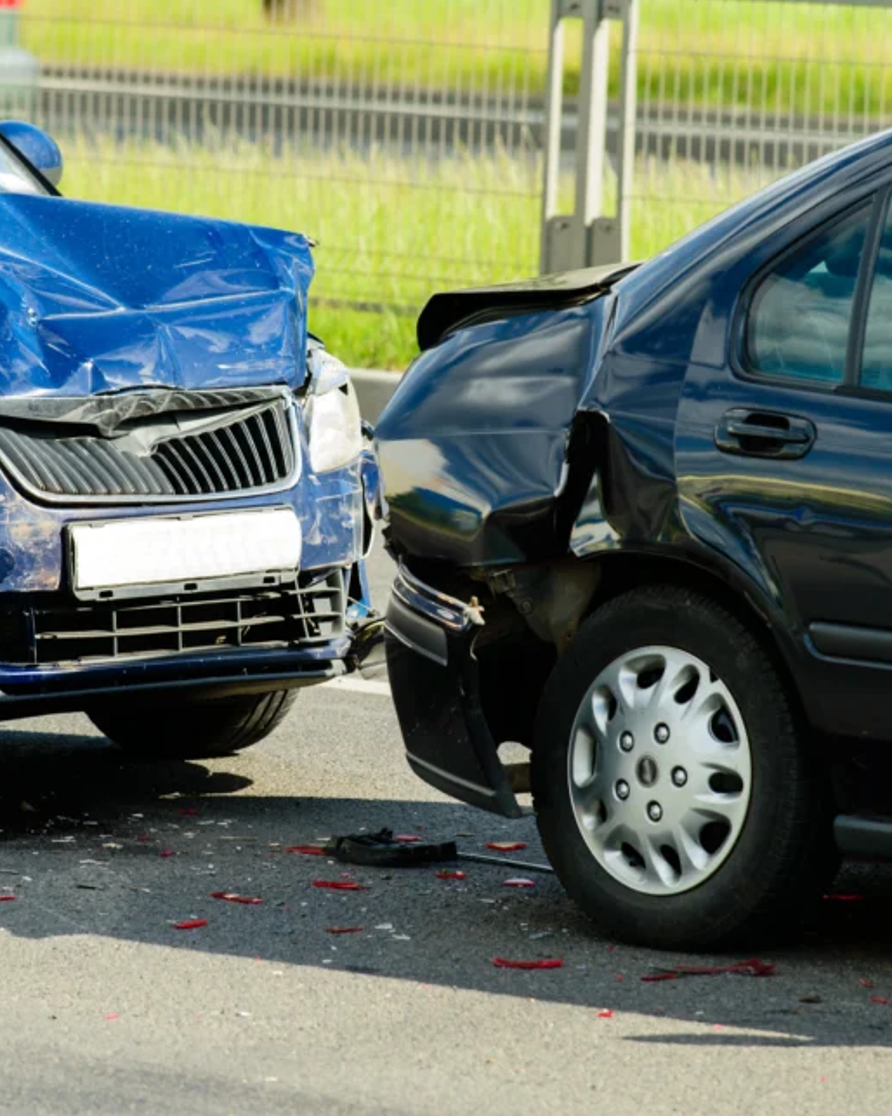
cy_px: 530
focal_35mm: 299
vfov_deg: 6.5
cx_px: 387
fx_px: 9872
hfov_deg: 5.2
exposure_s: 1/320
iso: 200
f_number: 5.6
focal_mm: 200
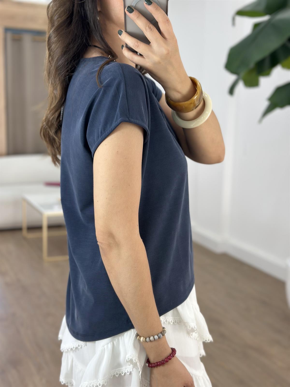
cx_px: 145
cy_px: 194
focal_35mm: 48
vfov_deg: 39.7
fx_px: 536
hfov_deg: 30.3
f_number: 1.78
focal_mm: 6.86
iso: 80
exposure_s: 1/138
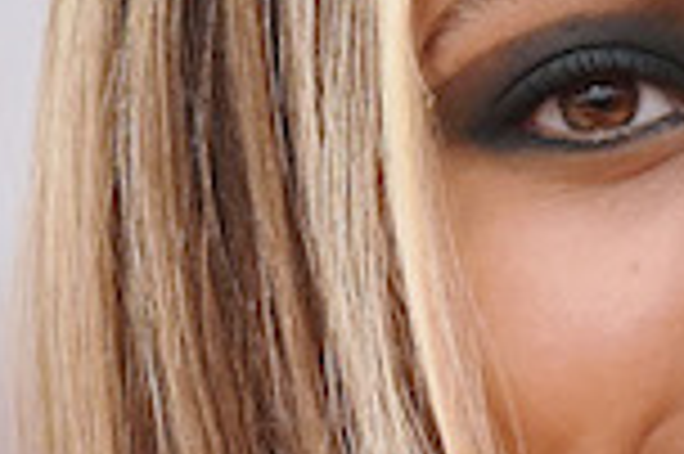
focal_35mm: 1320
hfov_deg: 1.6
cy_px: 672
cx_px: 1269
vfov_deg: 1.0
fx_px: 25053
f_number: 3.2
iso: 3200
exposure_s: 1/800
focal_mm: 200
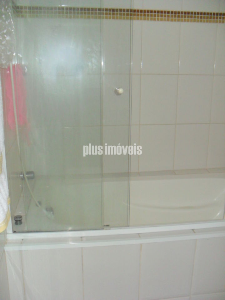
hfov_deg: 40.7
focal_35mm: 35
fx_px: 303
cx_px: 112
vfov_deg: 52.6
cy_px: 150
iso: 200
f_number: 3
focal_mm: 6.3
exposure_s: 1/45
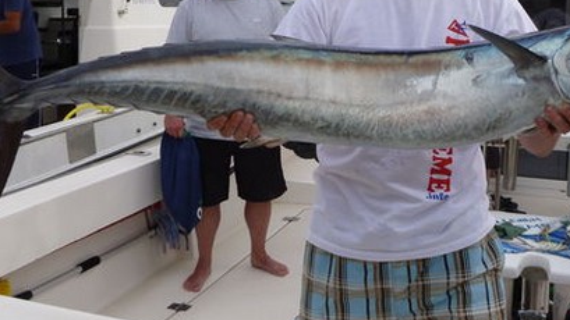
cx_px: 347
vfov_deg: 25.0
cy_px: 64
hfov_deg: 43.5
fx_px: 710
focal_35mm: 47
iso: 100
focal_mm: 4.9
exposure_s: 1/640
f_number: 3.3
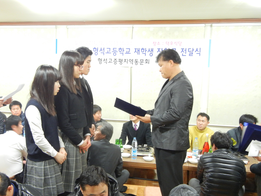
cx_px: 95
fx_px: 302
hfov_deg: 46.3
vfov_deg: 36.0
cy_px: 103
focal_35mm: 40
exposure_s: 1/6.2
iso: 400
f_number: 3.5
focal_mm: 5.4
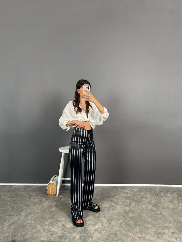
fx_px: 168
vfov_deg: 71.6
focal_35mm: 24
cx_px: 91
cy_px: 121
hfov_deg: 56.8
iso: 160
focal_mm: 6.86
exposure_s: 1/121
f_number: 1.78
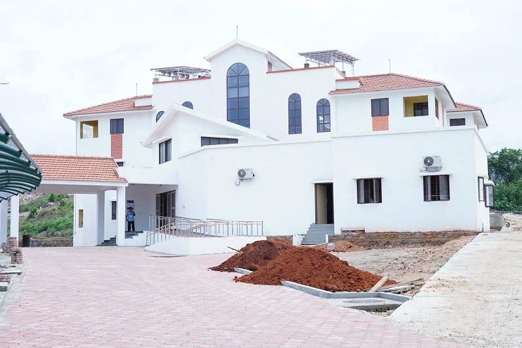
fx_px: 725
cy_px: 174
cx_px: 261
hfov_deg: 39.6
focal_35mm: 50
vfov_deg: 27.0
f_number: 10
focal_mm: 50
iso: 125
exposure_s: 1/125
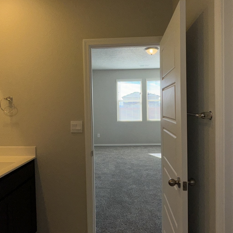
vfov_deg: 62.9
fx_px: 190
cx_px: 120
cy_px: 112
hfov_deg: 62.9
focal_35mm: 25
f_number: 2.2
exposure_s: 1/401
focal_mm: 2.22
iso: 32
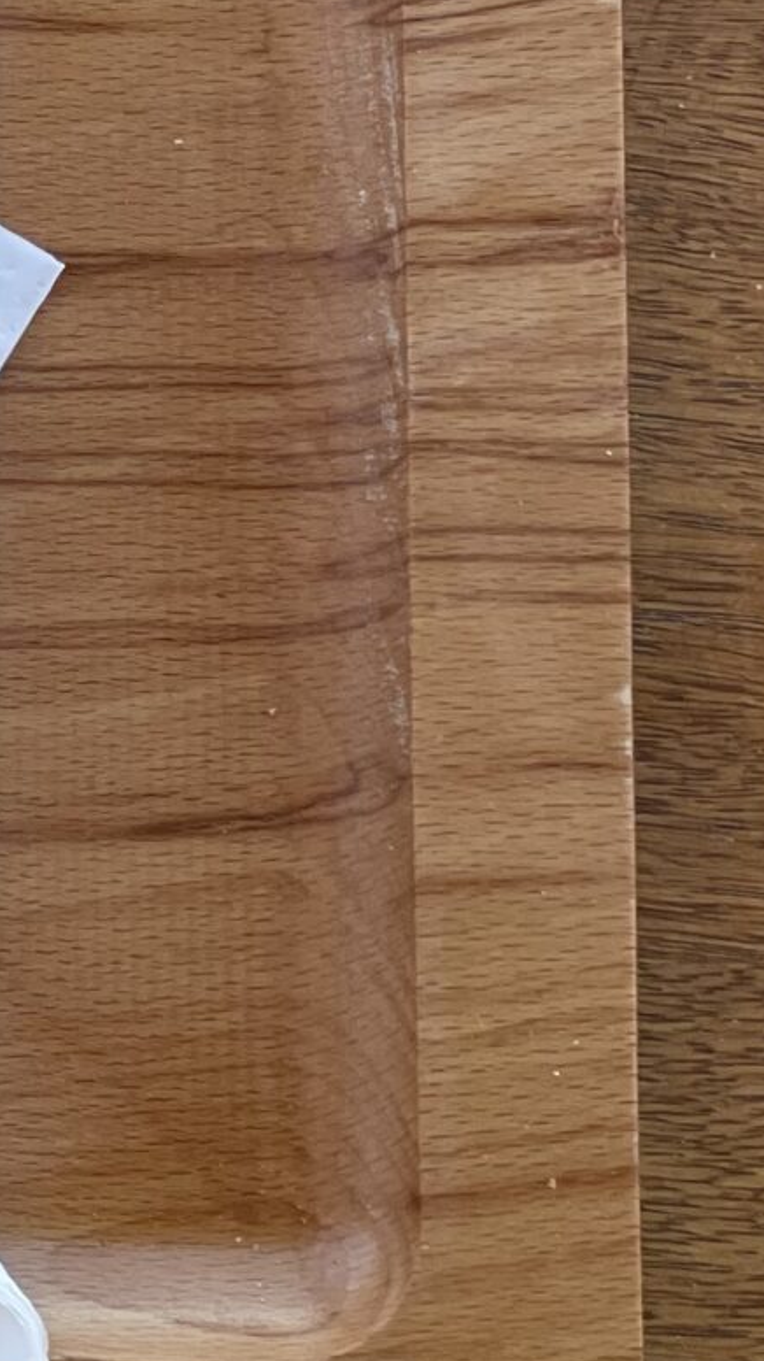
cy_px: 233
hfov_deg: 6.0
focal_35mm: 187
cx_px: -1435
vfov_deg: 11.5
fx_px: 6741
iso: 32
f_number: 2
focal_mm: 6
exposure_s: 1/396
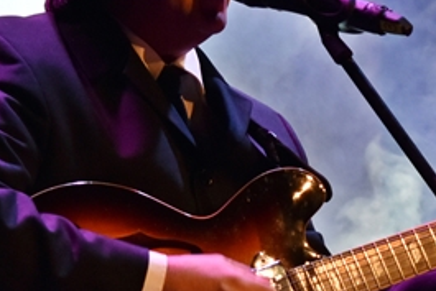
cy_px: 244
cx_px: 441
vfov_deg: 3.4
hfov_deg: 5.1
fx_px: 4932
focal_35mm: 407
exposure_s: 1/80
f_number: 6.3
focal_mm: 72
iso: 1000
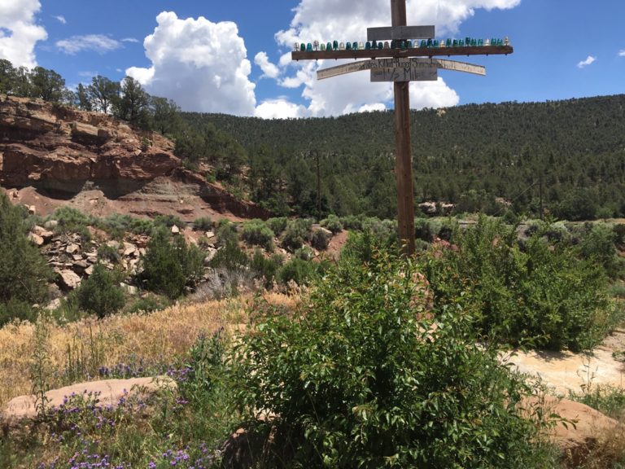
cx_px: 312
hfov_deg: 61.7
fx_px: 524
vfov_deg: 48.2
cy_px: 234
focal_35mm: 29
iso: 25
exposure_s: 1/1876
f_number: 2.2
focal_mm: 4.15
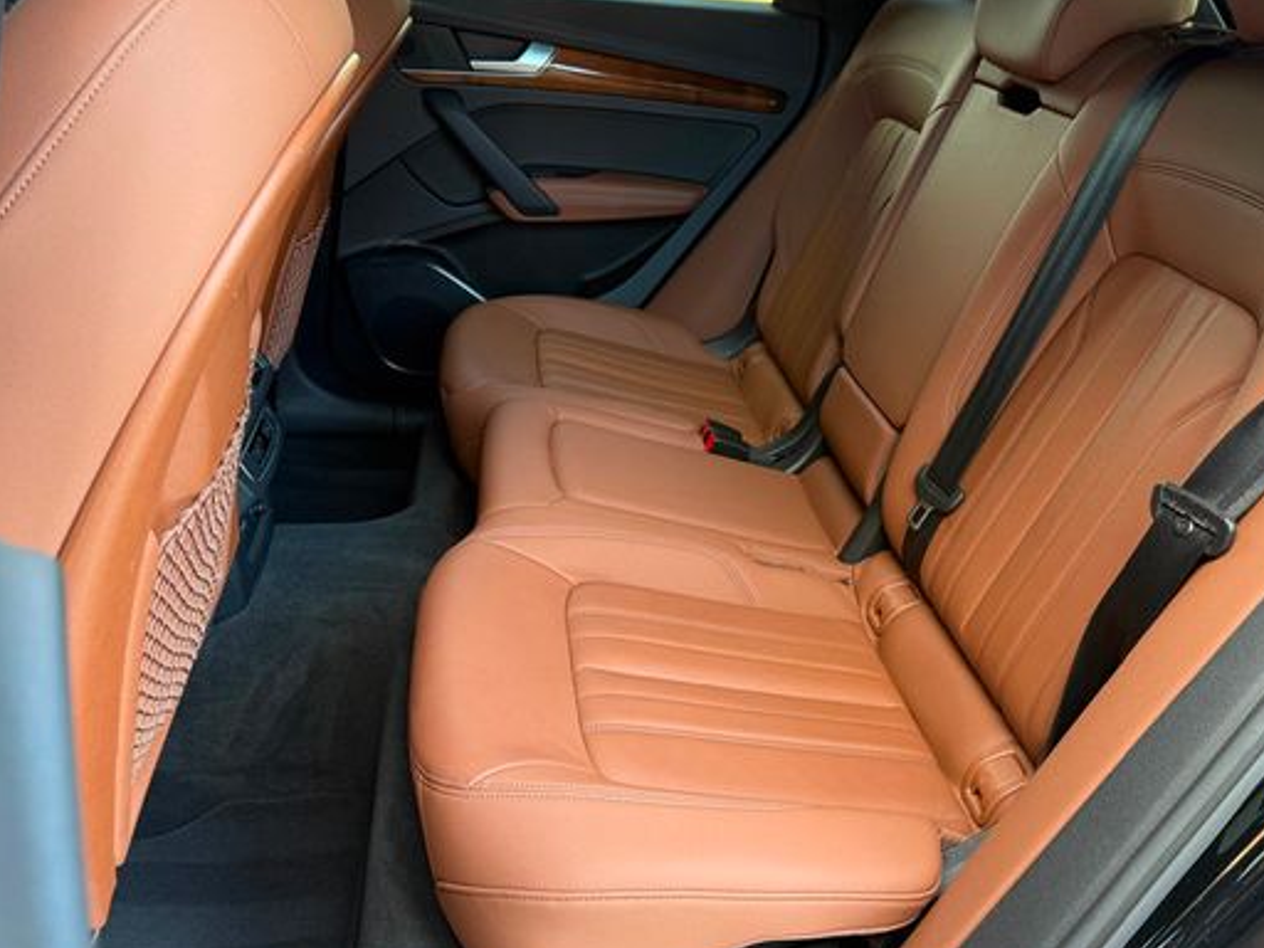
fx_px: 1095
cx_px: 783
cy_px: 427
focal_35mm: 30
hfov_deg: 59.3
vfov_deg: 46.7
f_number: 1.78
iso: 200
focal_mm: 6.76
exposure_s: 1/60
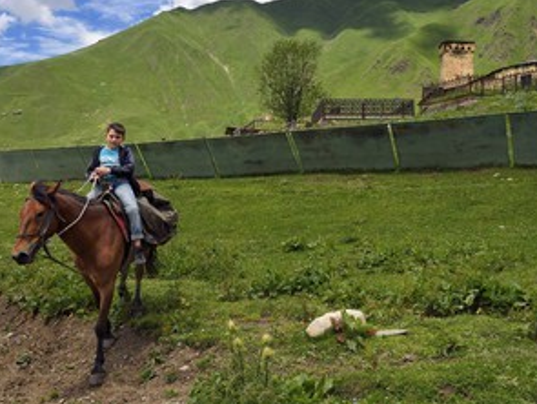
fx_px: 637
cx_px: 277
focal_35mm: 41
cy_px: 189
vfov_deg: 35.2
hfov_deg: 45.7
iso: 200
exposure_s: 1/250
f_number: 11
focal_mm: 30
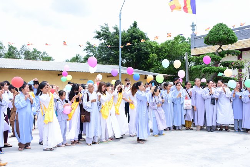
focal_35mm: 36
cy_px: 84
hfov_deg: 53.1
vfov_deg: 36.9
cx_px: 125
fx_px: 250
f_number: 6.3
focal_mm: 24
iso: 200
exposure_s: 1/500
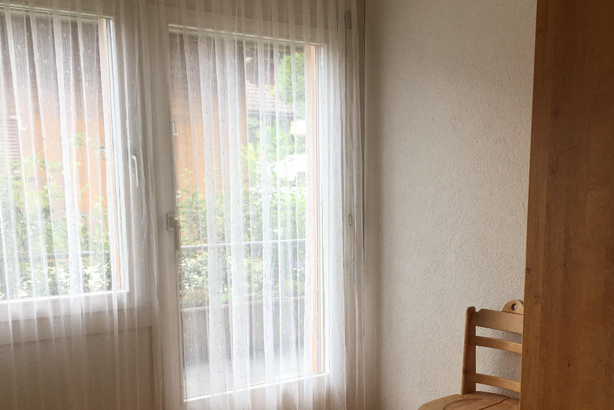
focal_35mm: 49
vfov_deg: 27.1
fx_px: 836
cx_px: 417
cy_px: 318
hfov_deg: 39.8
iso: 32
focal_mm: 4.15
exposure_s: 1/100
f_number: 2.2
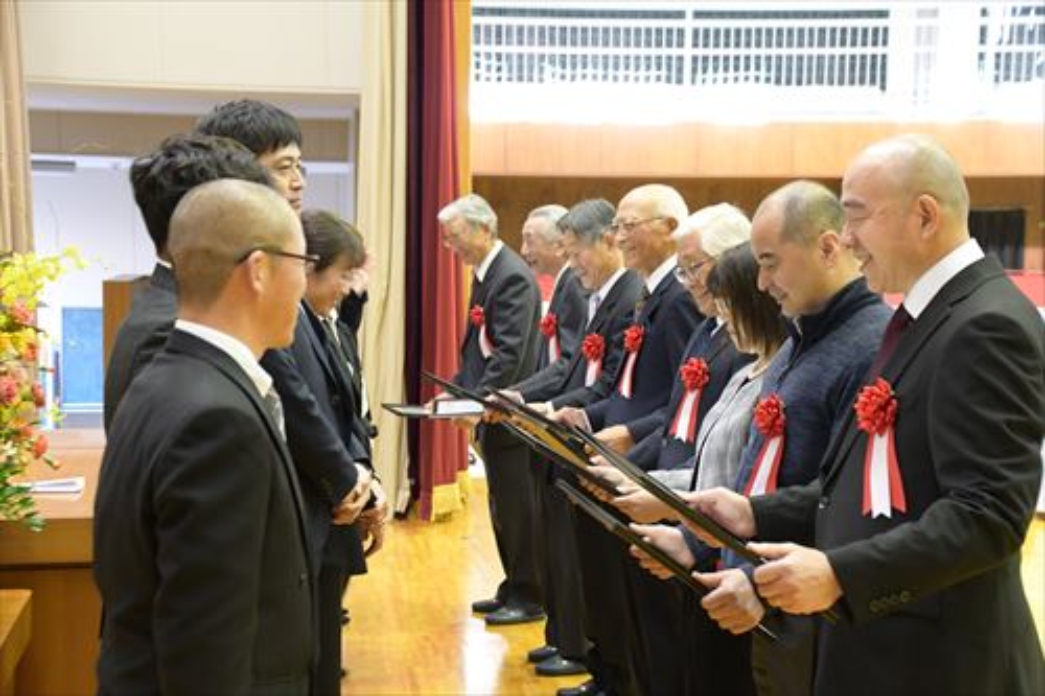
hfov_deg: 30.5
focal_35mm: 66
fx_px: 1915
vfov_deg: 20.6
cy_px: 348
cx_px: 522
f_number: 4.5
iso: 3200
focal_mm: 44
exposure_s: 1/50
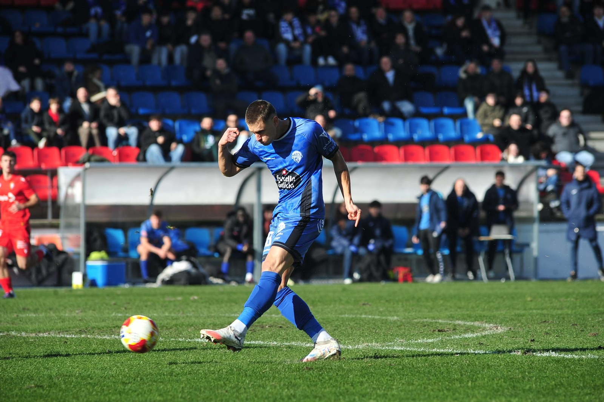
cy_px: 201
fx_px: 5031
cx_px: 302
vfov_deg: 4.6
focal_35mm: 300
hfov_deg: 6.9
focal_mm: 300
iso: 400
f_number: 6.3
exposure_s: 1/1250
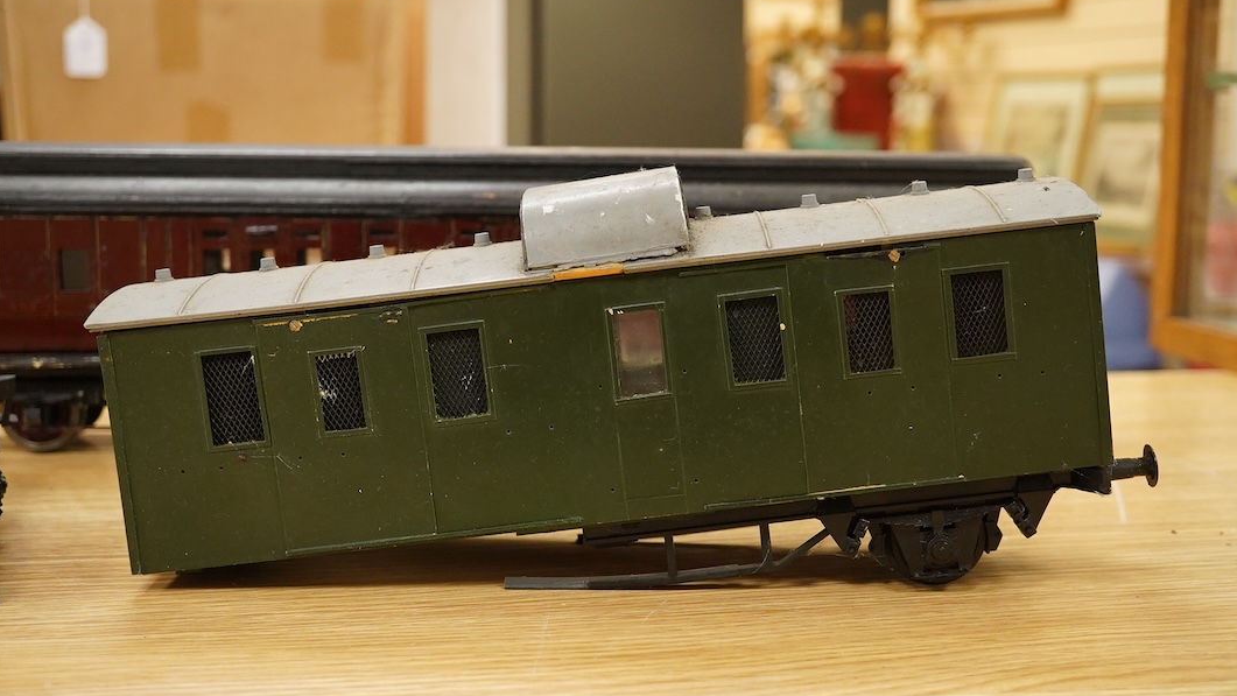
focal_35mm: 50
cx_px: 652
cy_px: 333
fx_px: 1640
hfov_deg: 41.3
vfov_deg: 24.0
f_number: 7.1
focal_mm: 30
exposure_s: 1/160
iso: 2500
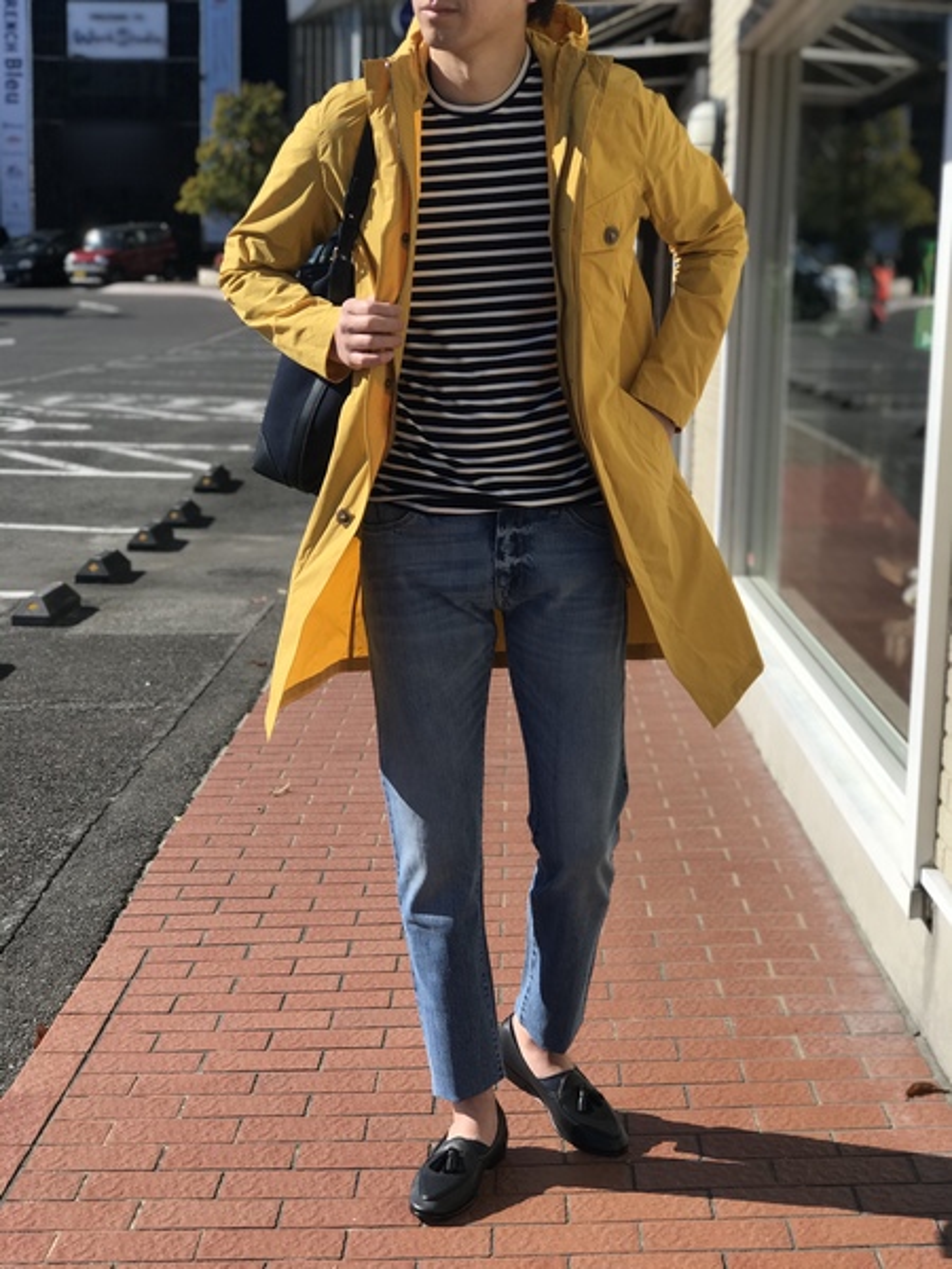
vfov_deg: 33.8
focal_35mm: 57
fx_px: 2090
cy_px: 634
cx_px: 476
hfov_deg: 25.7
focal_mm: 6.6
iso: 20
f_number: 2.8
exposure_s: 1/977
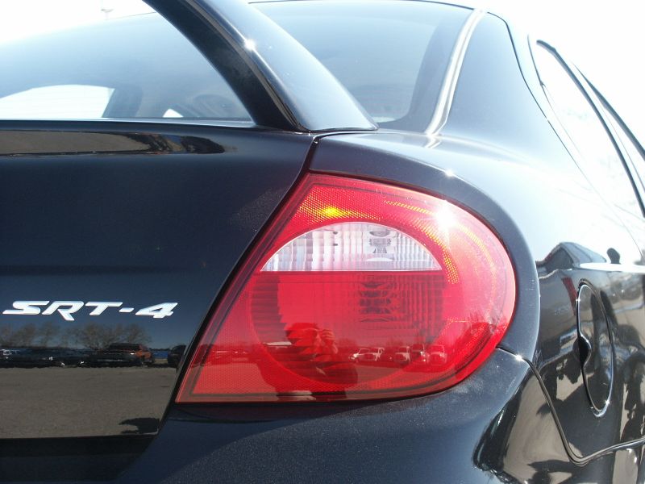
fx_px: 1360
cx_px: 322
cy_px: 242
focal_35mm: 73
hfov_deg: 26.7
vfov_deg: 20.2
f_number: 4
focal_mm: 18.17
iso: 100
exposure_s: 1/250
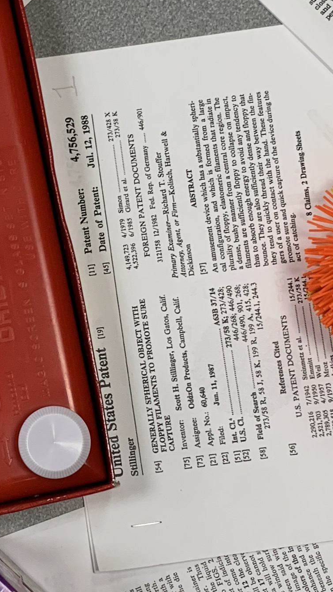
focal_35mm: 85
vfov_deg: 25.0
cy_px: 311
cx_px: 11
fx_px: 1334
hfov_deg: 14.0
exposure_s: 1/60
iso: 64
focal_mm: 4.25
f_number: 1.8
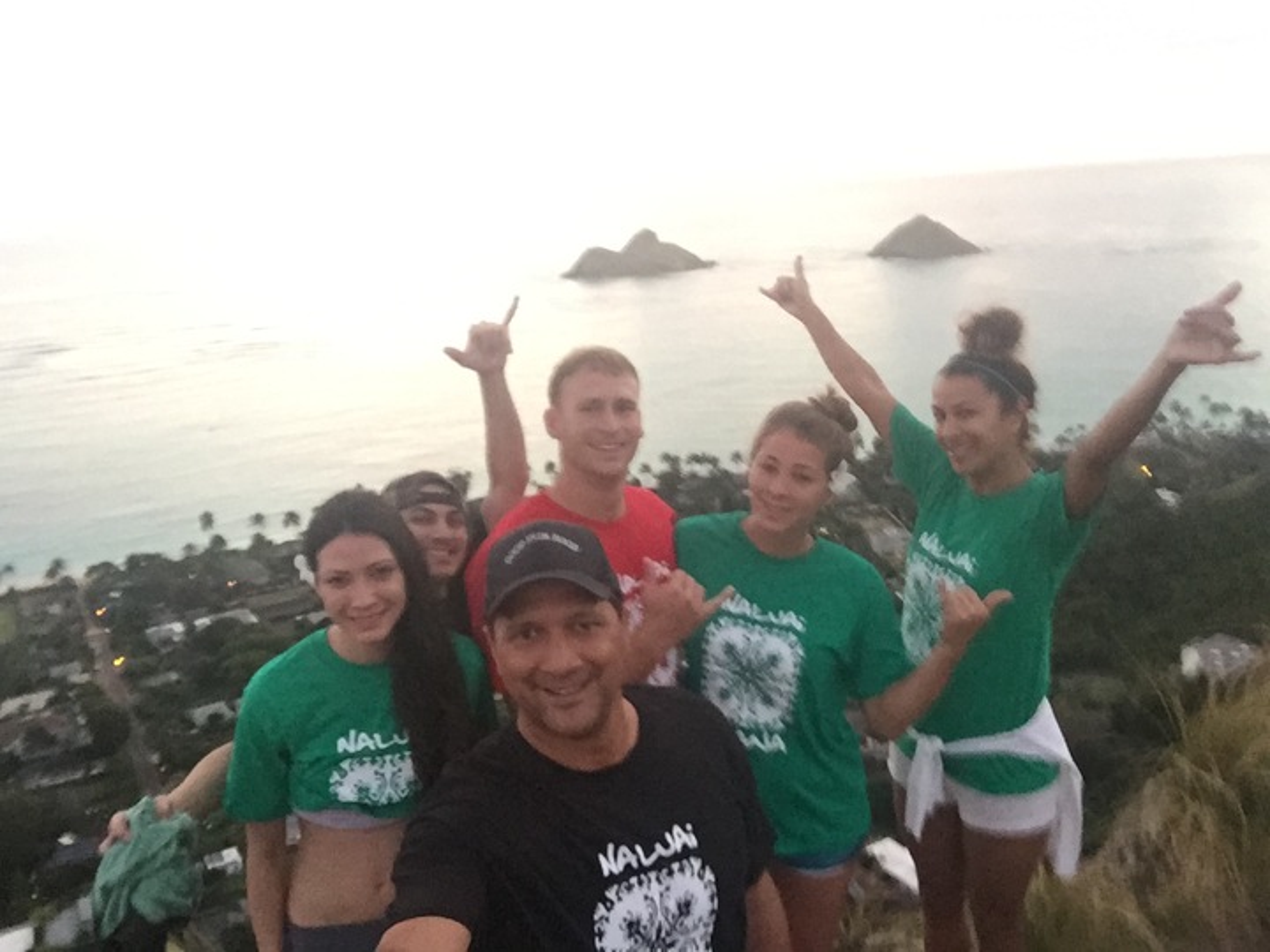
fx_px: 1137
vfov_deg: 45.4
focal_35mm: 31
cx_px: 635
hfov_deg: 58.4
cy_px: 476
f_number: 2.2
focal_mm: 2.65
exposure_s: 1/30
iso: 320
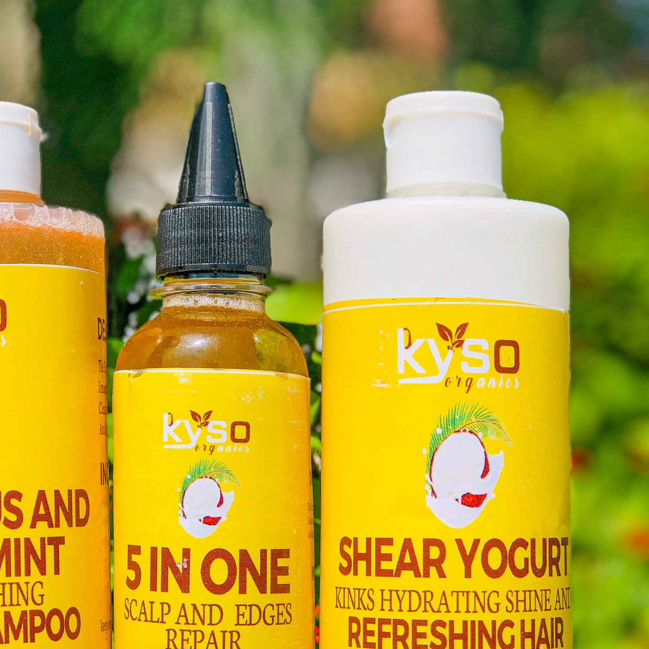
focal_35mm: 87
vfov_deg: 19.9
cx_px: 233
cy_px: 349
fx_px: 1845
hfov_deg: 19.9
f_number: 2.8
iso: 20
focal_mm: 6.6
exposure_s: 1/1200
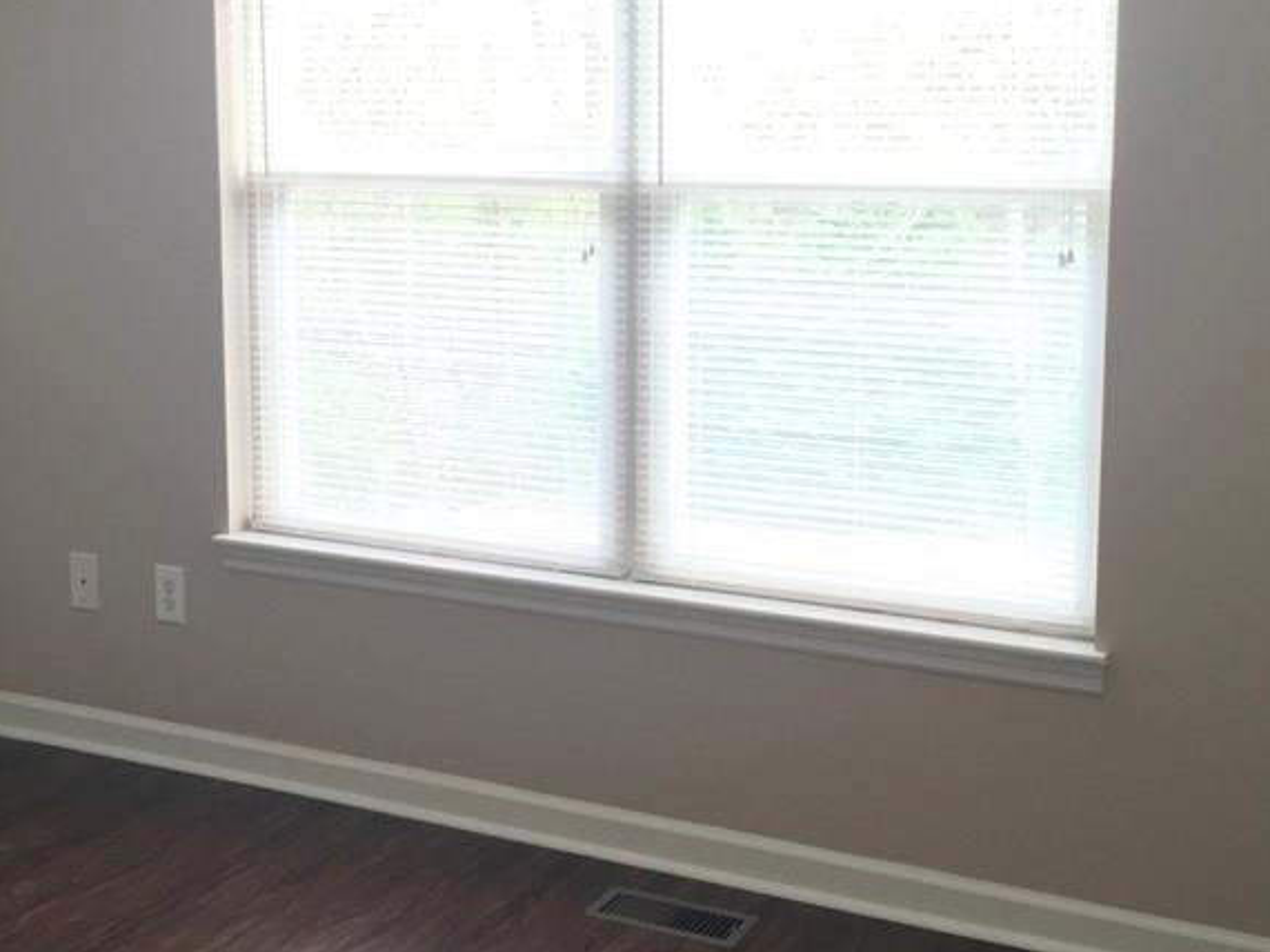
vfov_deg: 27.9
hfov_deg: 36.8
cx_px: 567
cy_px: 349
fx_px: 1907
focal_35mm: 52
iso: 100
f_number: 2.2
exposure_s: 1/30
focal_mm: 4.15
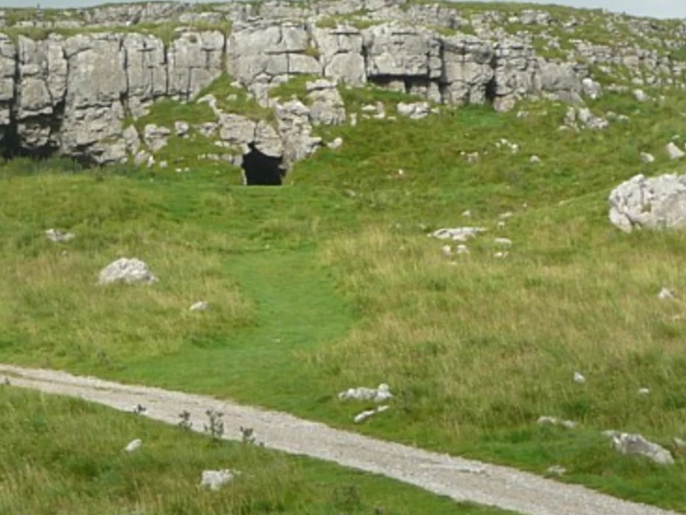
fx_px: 2657
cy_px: 238
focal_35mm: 134
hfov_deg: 14.7
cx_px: 246
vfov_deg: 11.1
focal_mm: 12.7
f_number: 4.6
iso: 100
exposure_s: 1/400
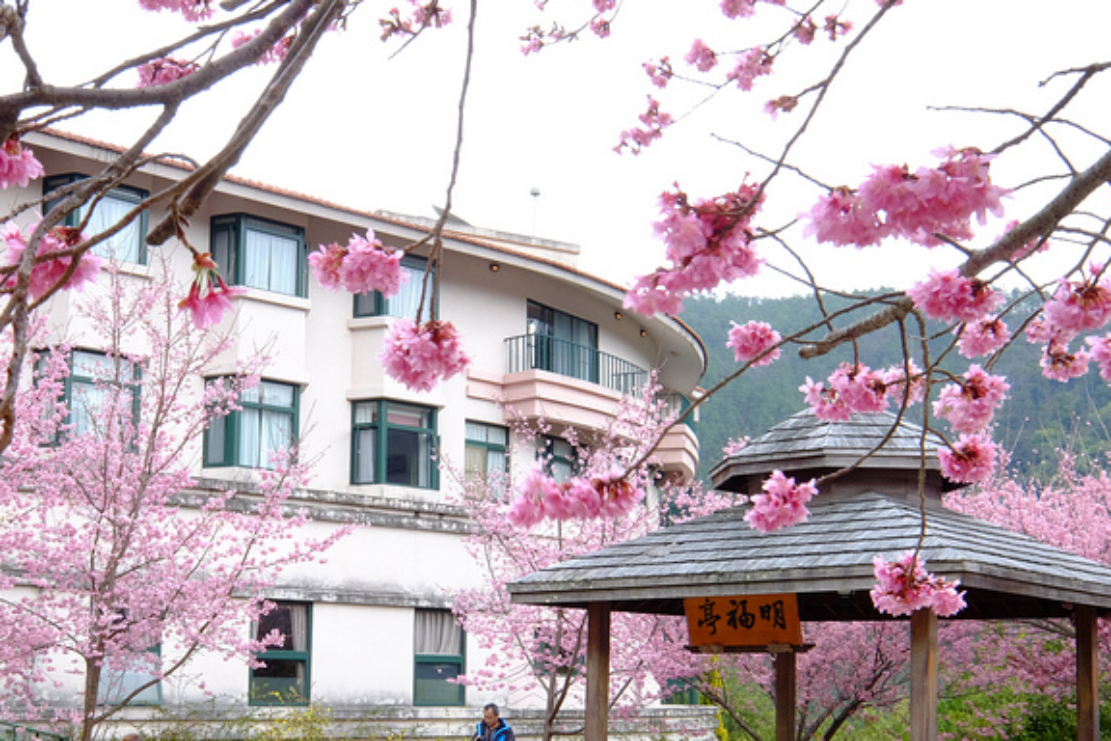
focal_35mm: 50
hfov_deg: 39.5
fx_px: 1543
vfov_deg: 26.8
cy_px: 501
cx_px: 474
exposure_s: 1/30
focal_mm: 24
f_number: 16
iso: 400
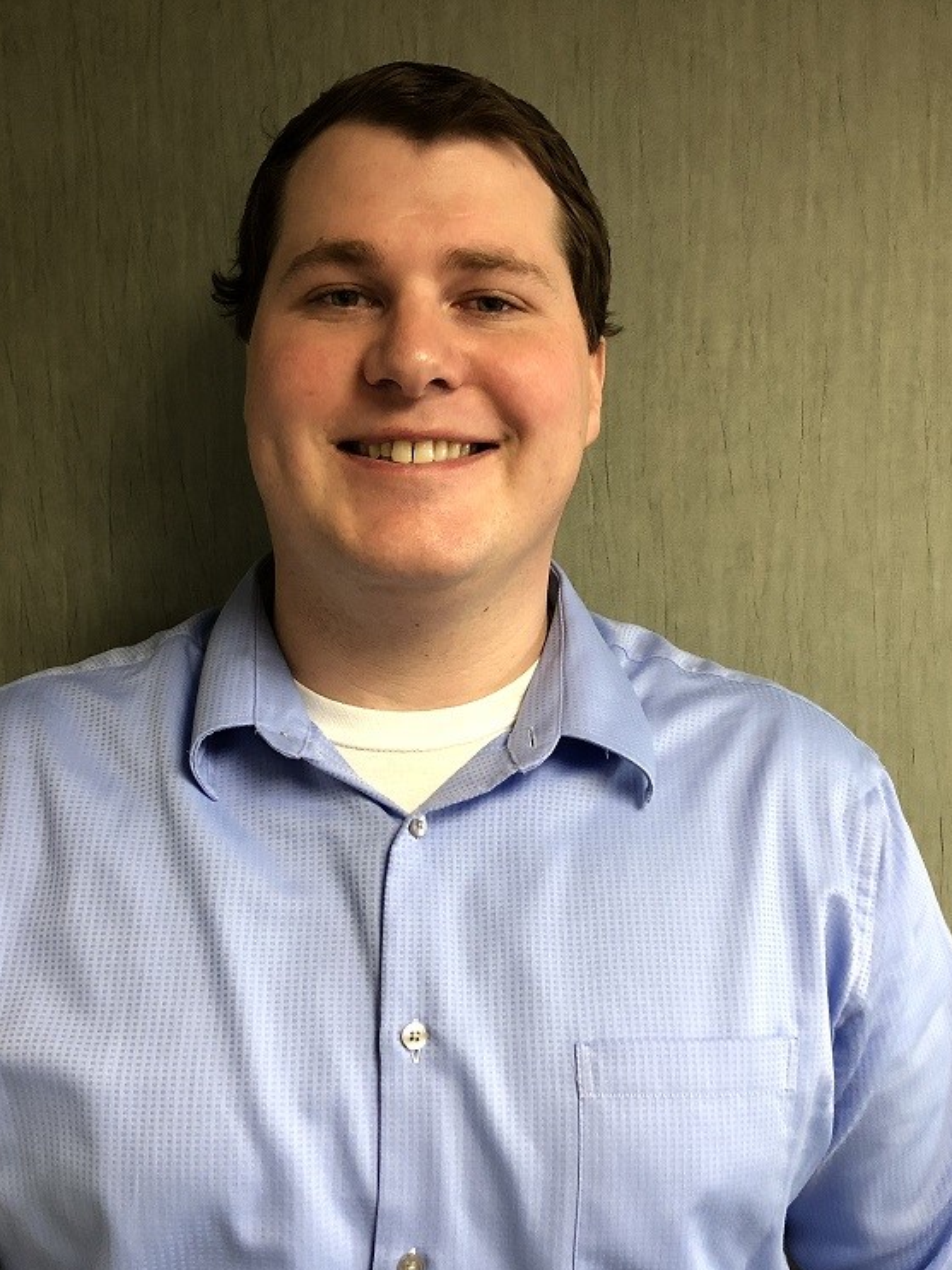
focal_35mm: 38
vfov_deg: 49.0
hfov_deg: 37.7
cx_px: 477
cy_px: 641
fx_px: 1394
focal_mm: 4
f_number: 1.8
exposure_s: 1/15
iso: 50
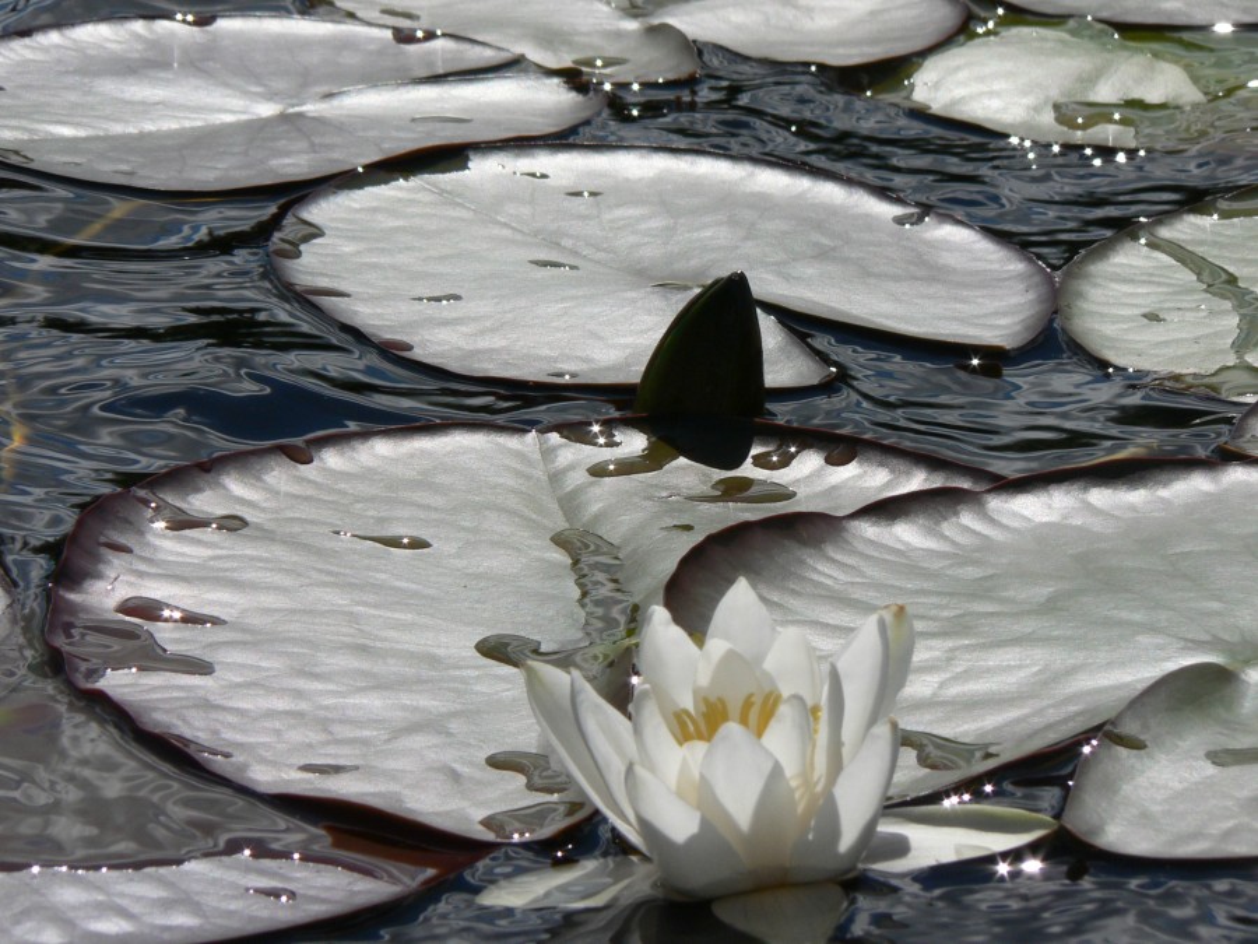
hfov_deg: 6.6
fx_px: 10939
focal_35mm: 301
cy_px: 472
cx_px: 629
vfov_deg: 4.9
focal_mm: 50.1
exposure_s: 1/800
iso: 80
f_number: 7.1
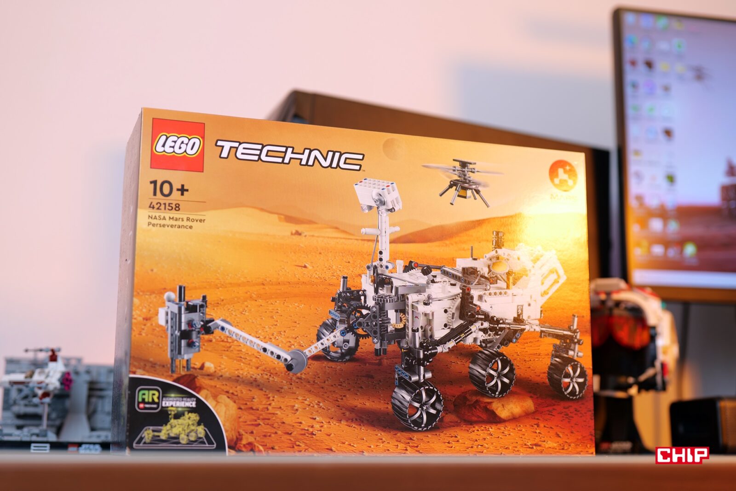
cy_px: 246
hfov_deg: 39.6
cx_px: 368
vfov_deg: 27.0
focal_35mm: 50
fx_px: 1022
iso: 640
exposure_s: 1/50
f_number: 2.8
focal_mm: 50
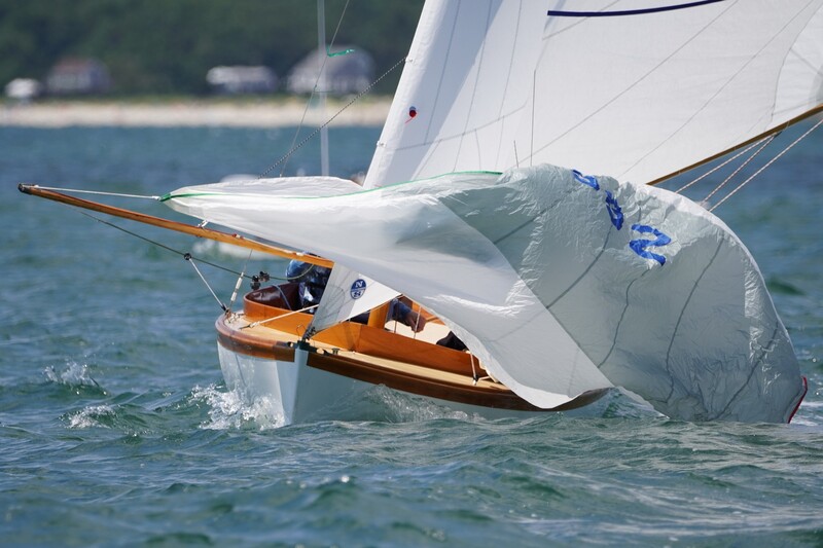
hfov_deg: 2.9
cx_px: 412
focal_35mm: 702
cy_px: 274
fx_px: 16044
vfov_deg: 2.0
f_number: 6.3
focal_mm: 468
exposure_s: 1/1600
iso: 250
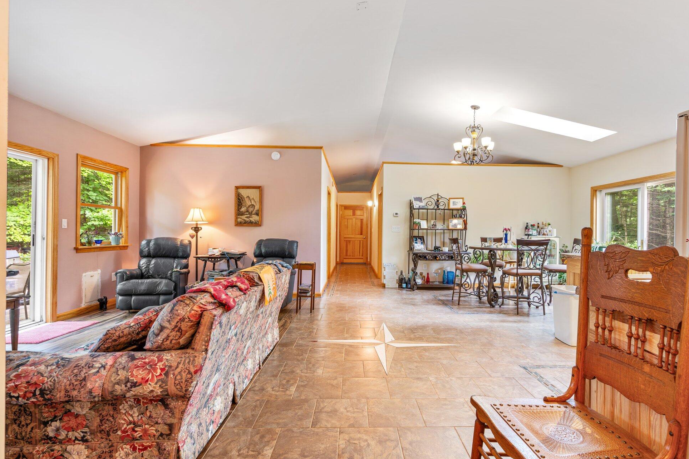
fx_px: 325
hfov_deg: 93.2
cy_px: 228
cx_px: 359
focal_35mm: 17
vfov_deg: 70.4
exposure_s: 2
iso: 64
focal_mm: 16
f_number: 9
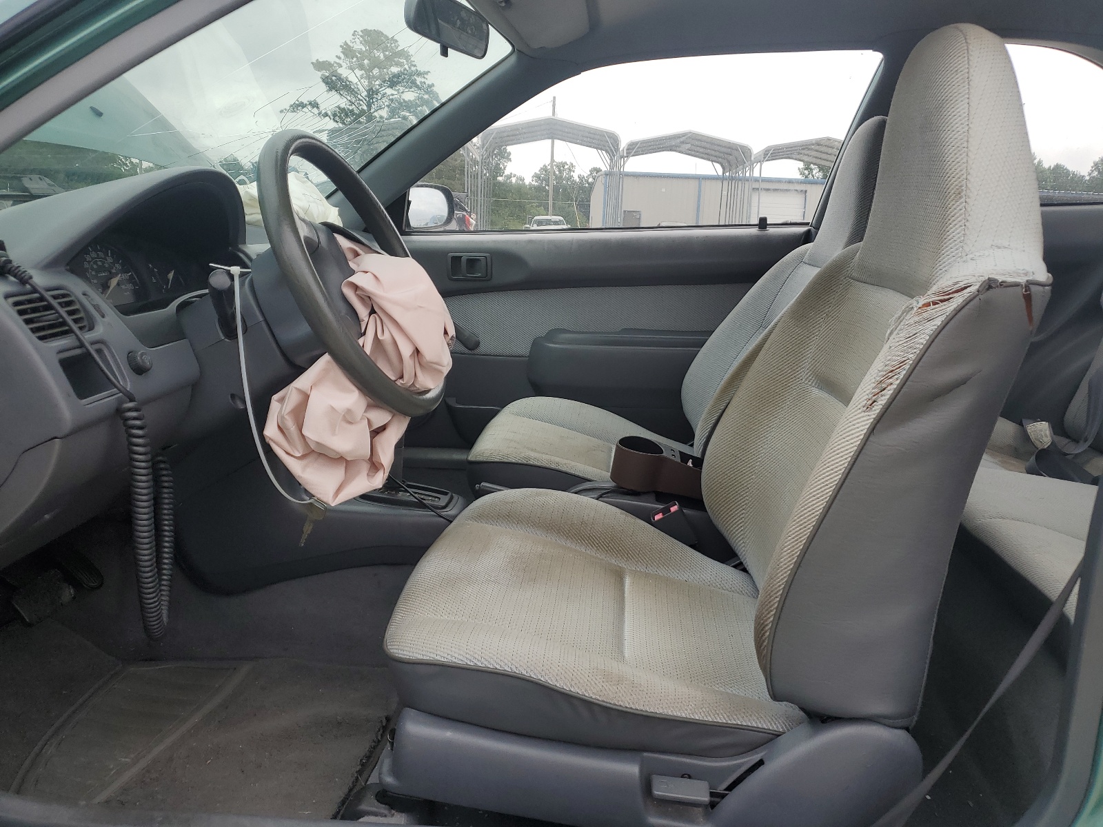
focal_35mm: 26
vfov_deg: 53.1
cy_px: 414
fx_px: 828
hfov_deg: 67.3
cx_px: 552
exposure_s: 1/323
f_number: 1.5
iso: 50
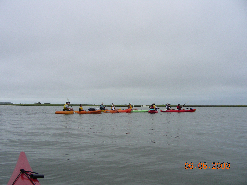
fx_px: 271
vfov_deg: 37.7
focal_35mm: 38
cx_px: 124
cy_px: 92
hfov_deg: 49.0
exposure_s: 1/432
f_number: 4
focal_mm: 6.3
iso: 50
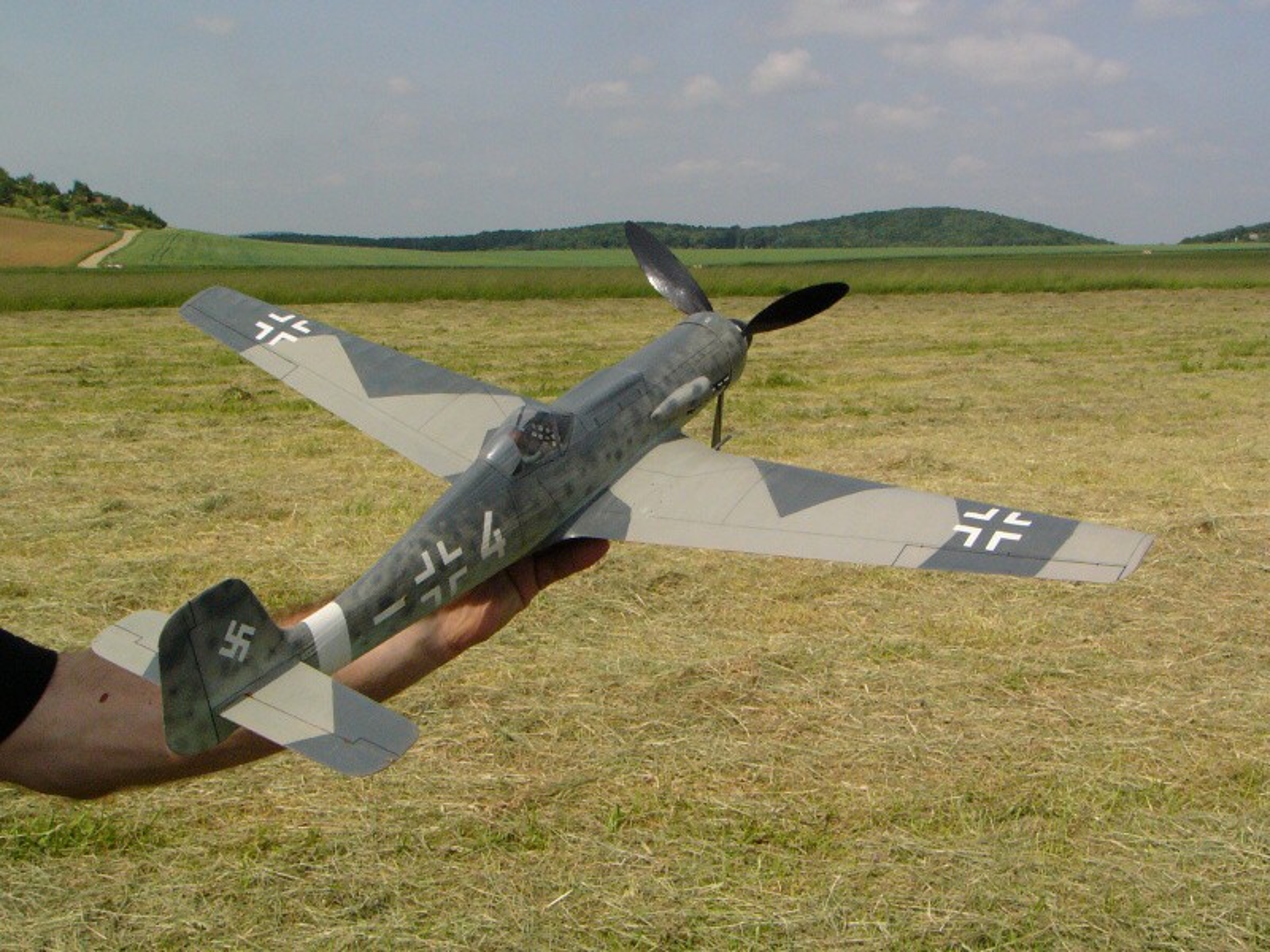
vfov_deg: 35.1
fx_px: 1504
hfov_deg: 45.8
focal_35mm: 41
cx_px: 635
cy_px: 476
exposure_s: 1/1300
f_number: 8
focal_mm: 6.8
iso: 200
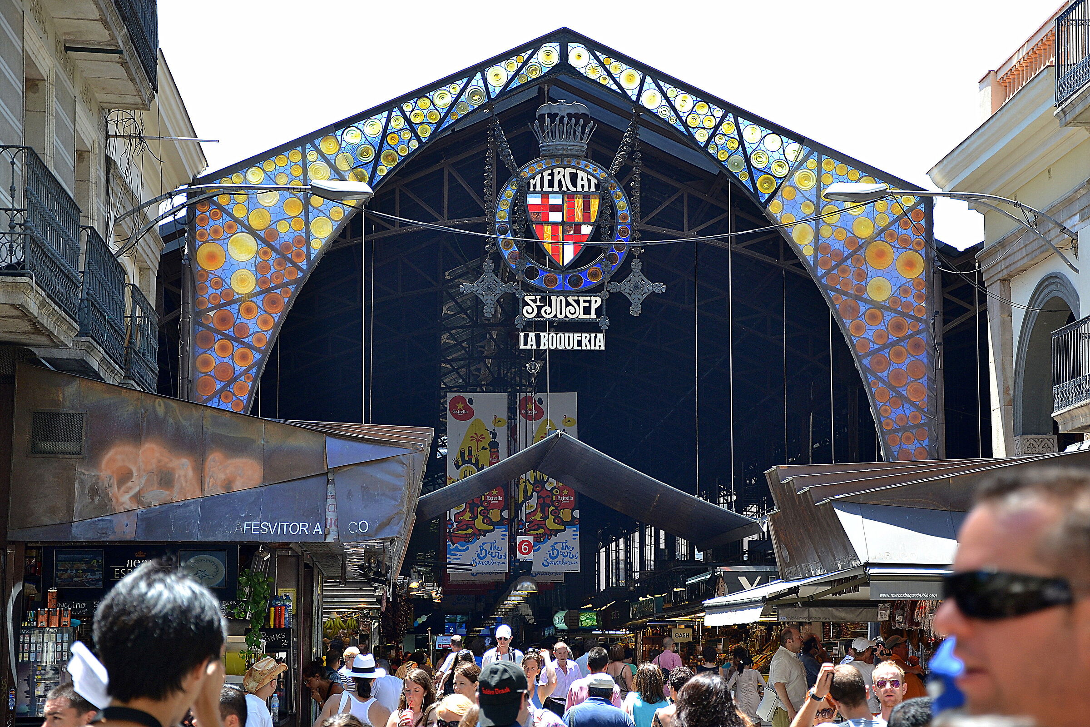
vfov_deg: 17.5
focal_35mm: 78
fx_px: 2361
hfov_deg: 26.0
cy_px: 364
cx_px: 545
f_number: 5.6
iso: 140
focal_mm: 52
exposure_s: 1/125
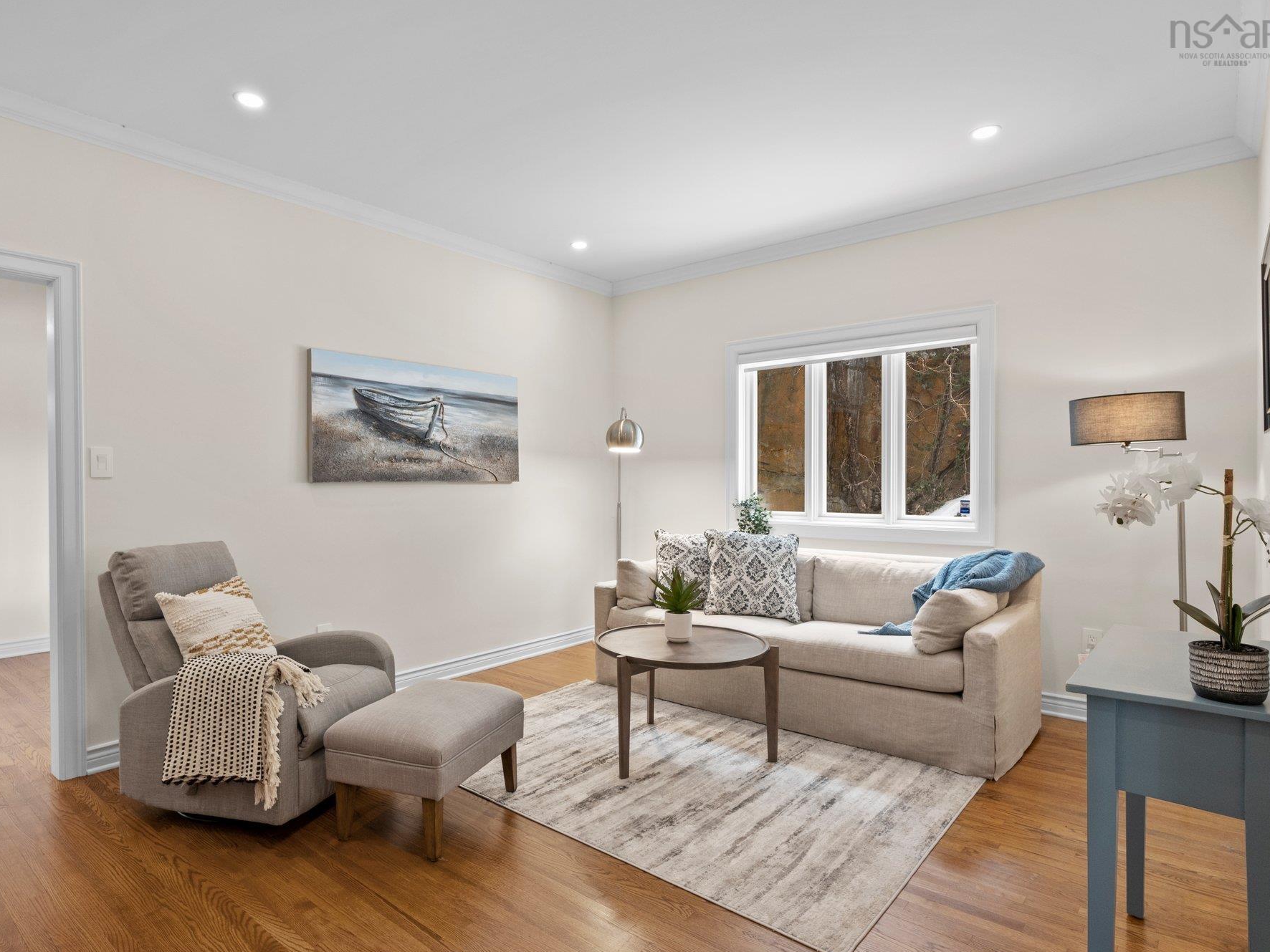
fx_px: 734
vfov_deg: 66.0
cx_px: 558
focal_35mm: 20
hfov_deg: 81.4
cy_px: 485
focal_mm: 12
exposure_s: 1/3
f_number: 8
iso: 320
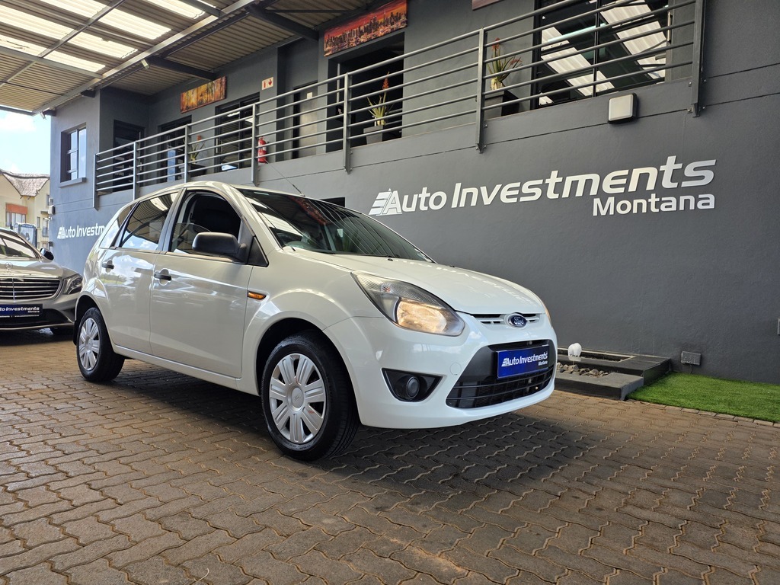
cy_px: 292
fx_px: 518
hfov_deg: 73.9
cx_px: 390
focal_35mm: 23
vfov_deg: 58.9
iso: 40
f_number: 1.7
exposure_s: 1/359
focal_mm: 6.25
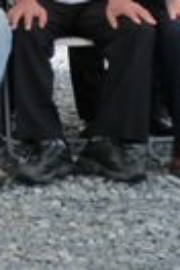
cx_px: -231
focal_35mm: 191
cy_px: -147
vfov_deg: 10.4
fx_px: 1432
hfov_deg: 6.8
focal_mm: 6.9
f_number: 3.9
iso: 50
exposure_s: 1/250
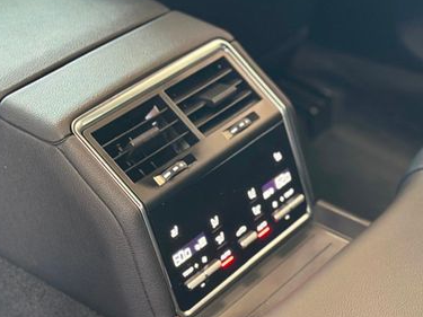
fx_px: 1002
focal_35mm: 82
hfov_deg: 23.8
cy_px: 220
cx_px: 243
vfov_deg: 17.9
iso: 640
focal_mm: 6.86
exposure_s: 1/40
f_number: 1.78
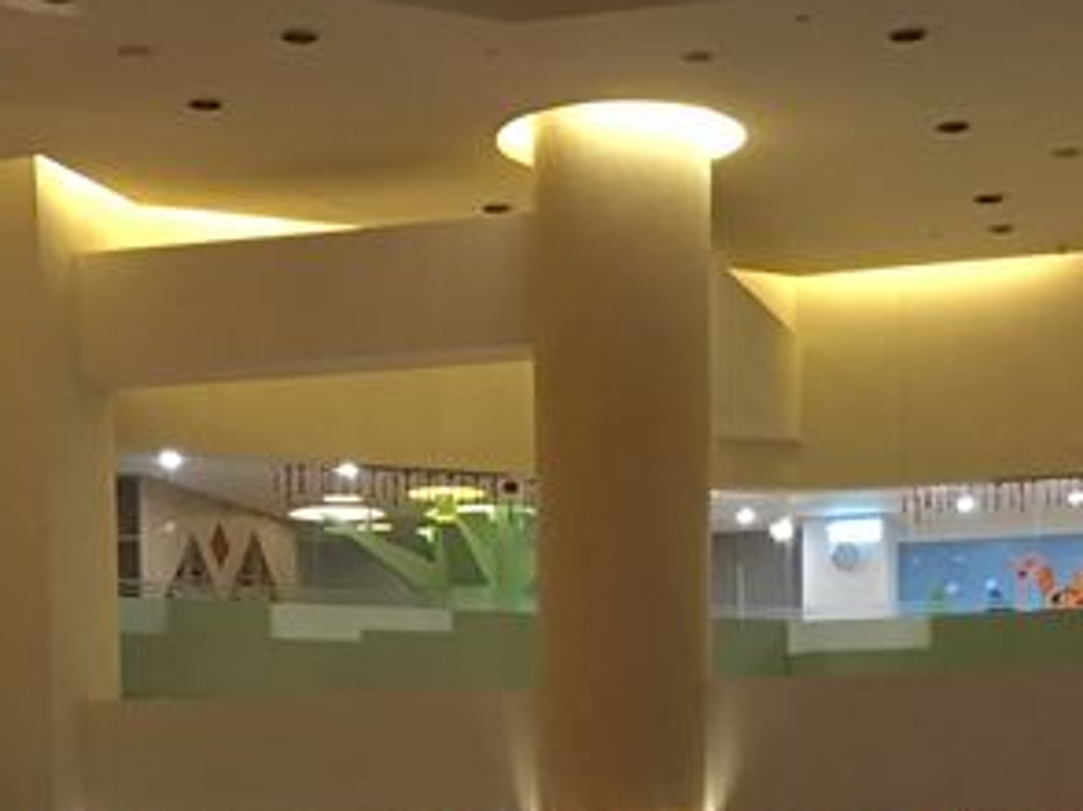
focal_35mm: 79
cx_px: 560
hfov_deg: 24.7
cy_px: 1028
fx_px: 2470
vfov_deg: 17.6
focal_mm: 4.15
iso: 100
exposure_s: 1/10
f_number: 2.2
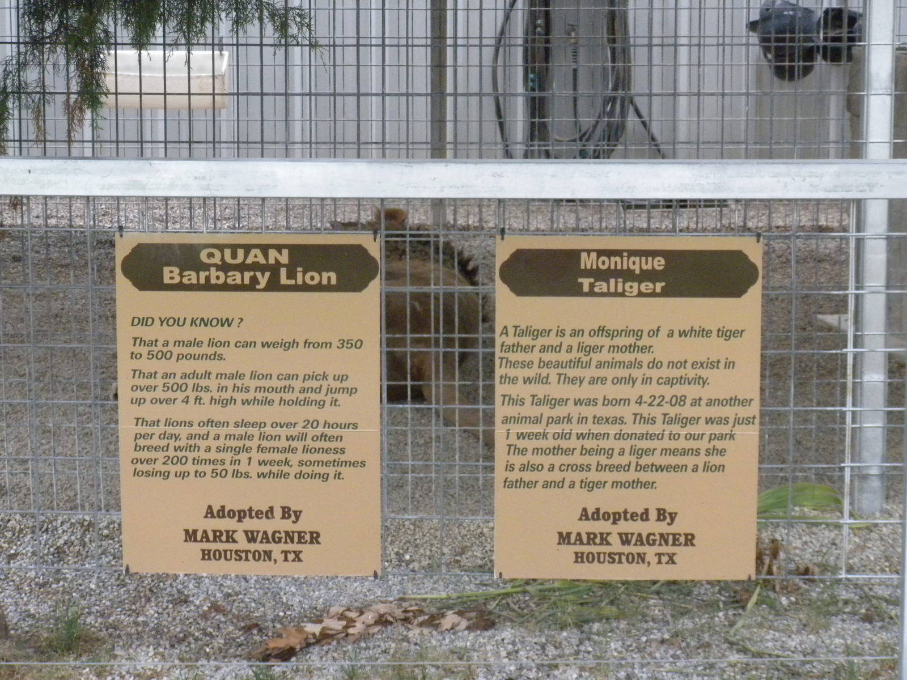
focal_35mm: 119
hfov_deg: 16.6
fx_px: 3118
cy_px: 340
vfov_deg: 12.5
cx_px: 454
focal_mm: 21
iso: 569
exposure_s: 1/152
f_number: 5.1
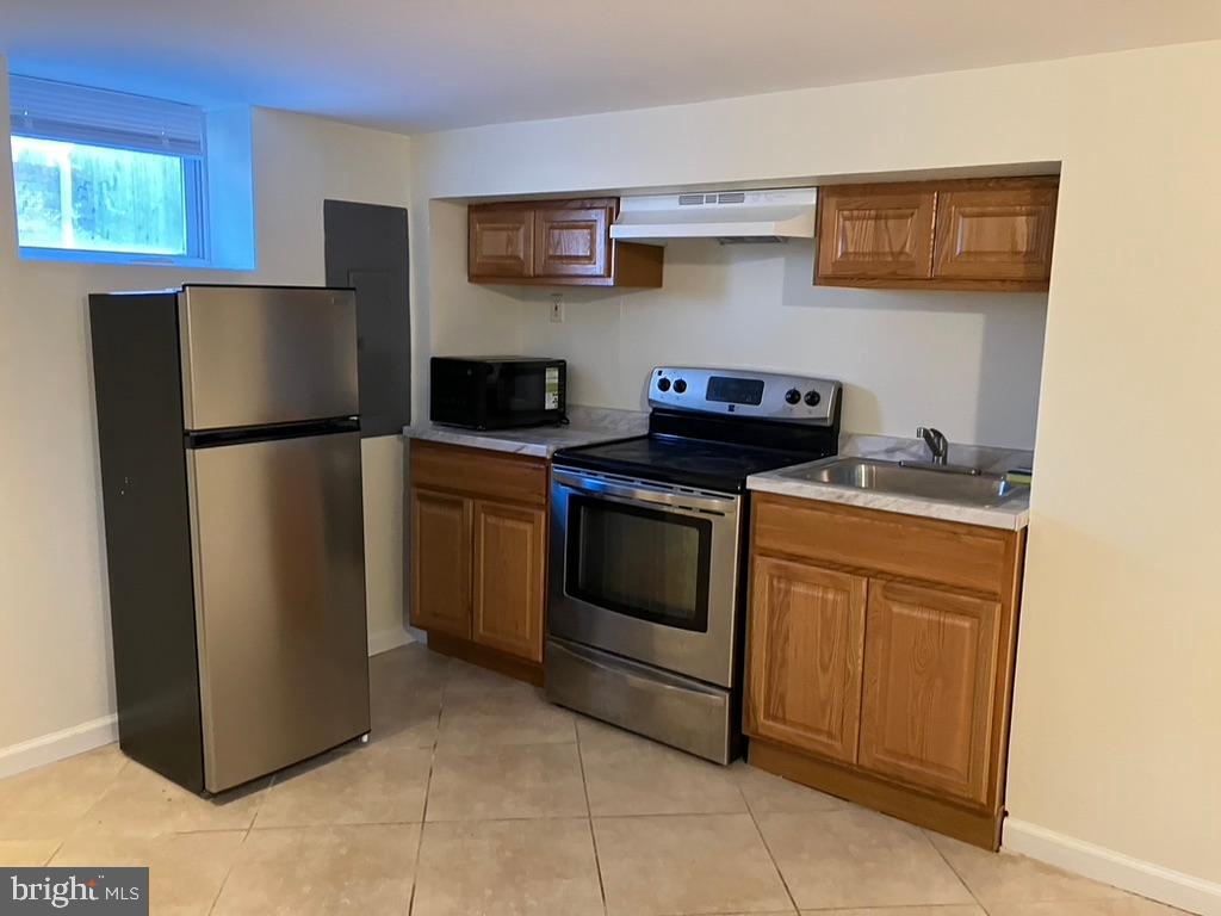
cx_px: 610
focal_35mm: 28
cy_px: 458
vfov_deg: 49.7
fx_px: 988
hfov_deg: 63.4
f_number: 1.8
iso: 400
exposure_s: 1/30
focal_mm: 3.99
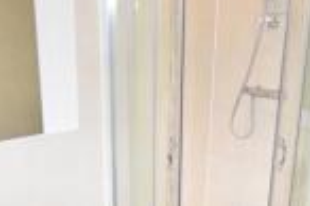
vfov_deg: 26.9
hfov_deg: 40.4
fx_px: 421
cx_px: 159
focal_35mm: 49
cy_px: 165
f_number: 4.5
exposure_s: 1/60
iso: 640
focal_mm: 10
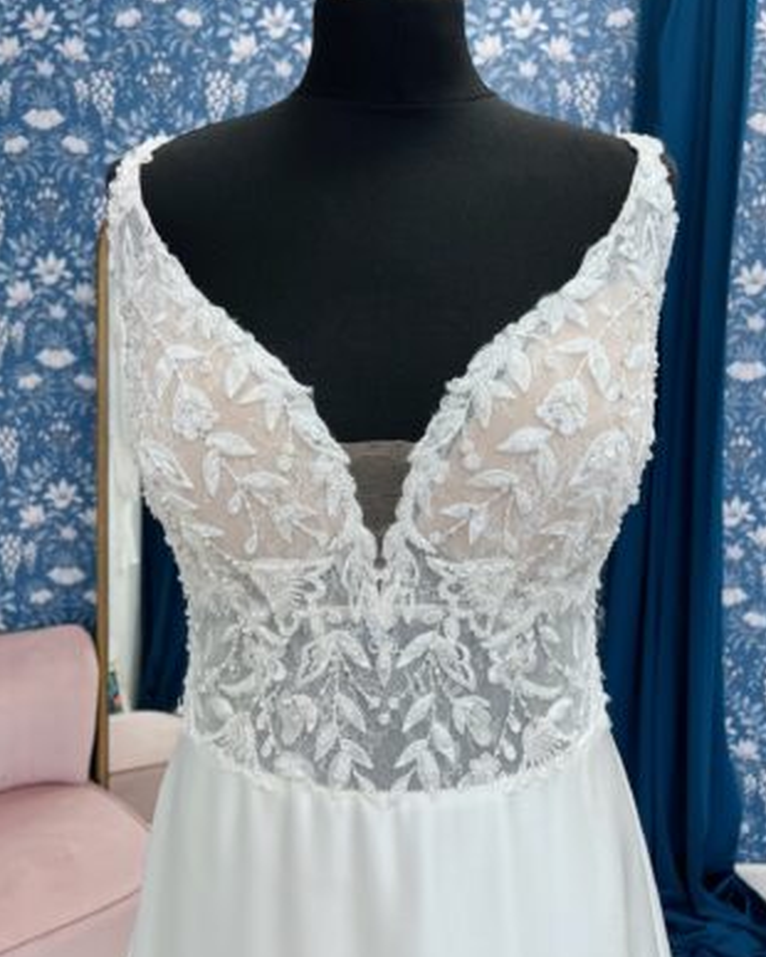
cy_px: 471
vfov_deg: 62.2
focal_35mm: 28
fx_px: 793
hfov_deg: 51.6
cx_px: 390
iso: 64
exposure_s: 1/100
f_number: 1.6
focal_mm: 5.1
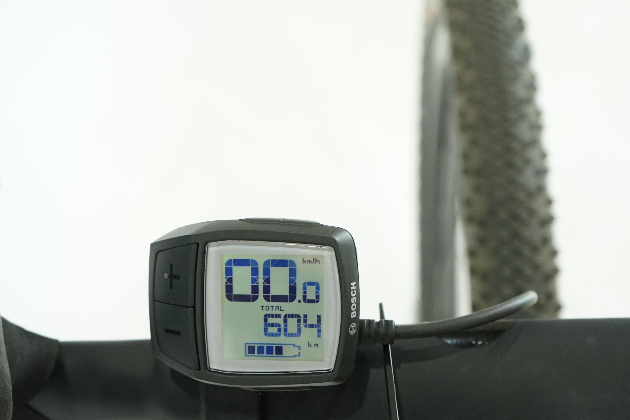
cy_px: 282
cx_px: 271
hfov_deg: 32.3
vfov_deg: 21.8
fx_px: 1085
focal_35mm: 62
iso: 2500
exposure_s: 1/200
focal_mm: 44
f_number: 5.6
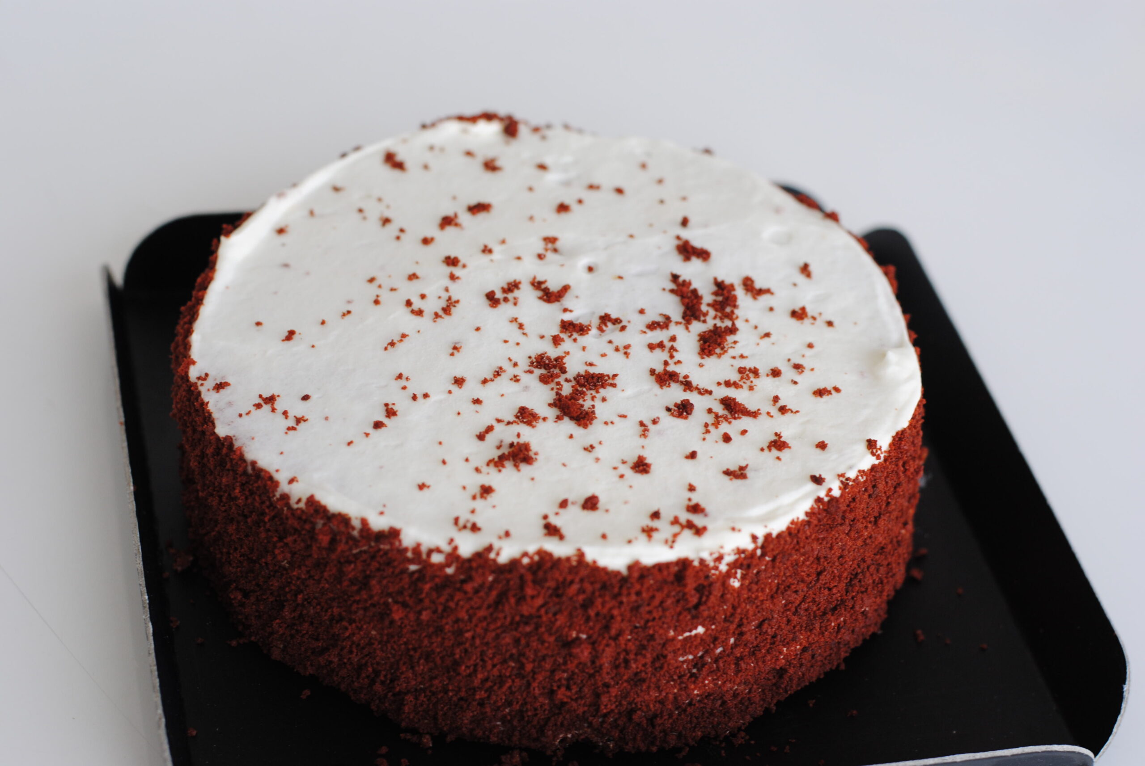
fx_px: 2388
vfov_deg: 18.2
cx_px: 572
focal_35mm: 75
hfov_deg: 27.0
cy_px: 383
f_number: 4
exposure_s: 1/60
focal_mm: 50
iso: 200
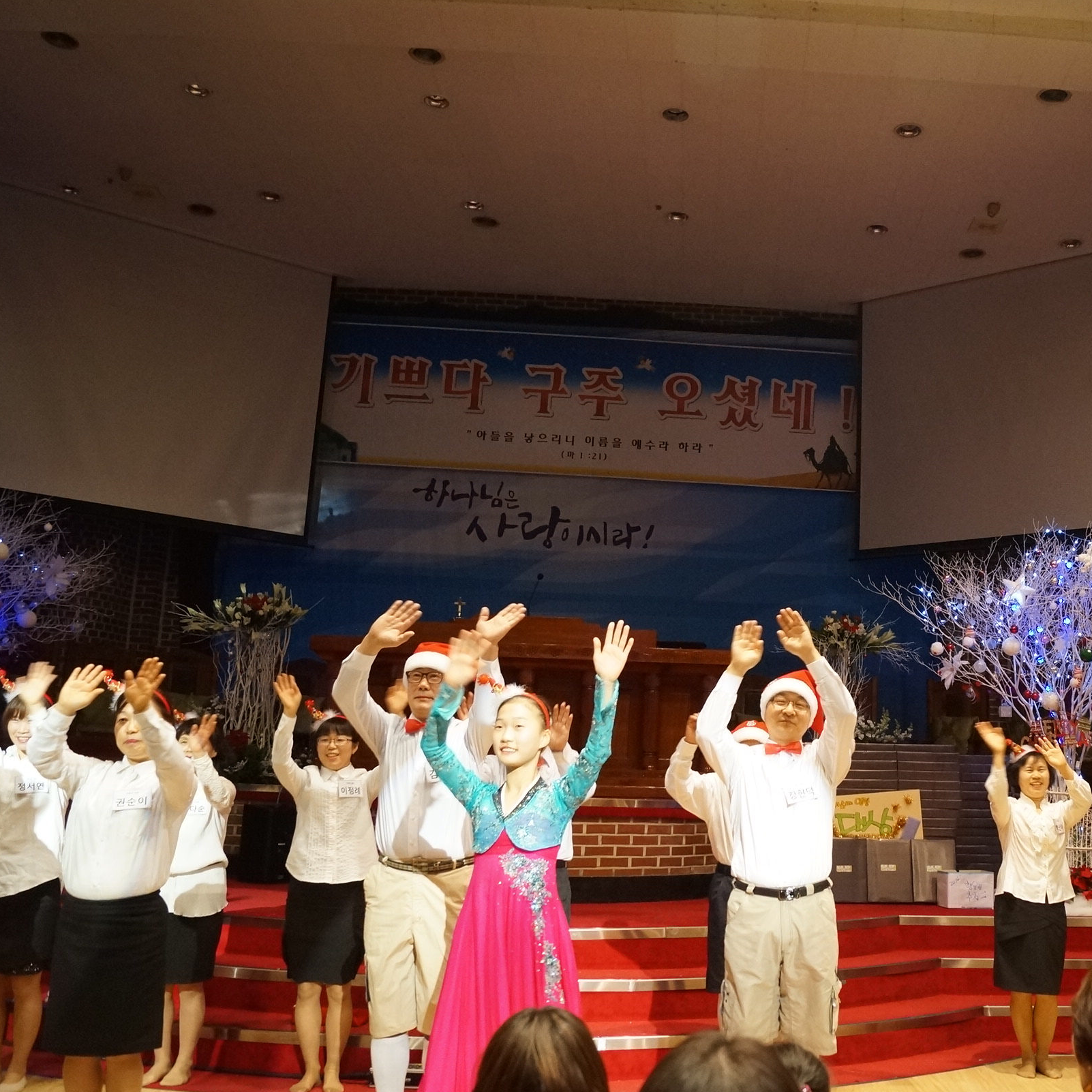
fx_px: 1249
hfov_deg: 45.6
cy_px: 545
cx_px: 815
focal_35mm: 35
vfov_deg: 47.2
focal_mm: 18
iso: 2000
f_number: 4
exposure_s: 1/60
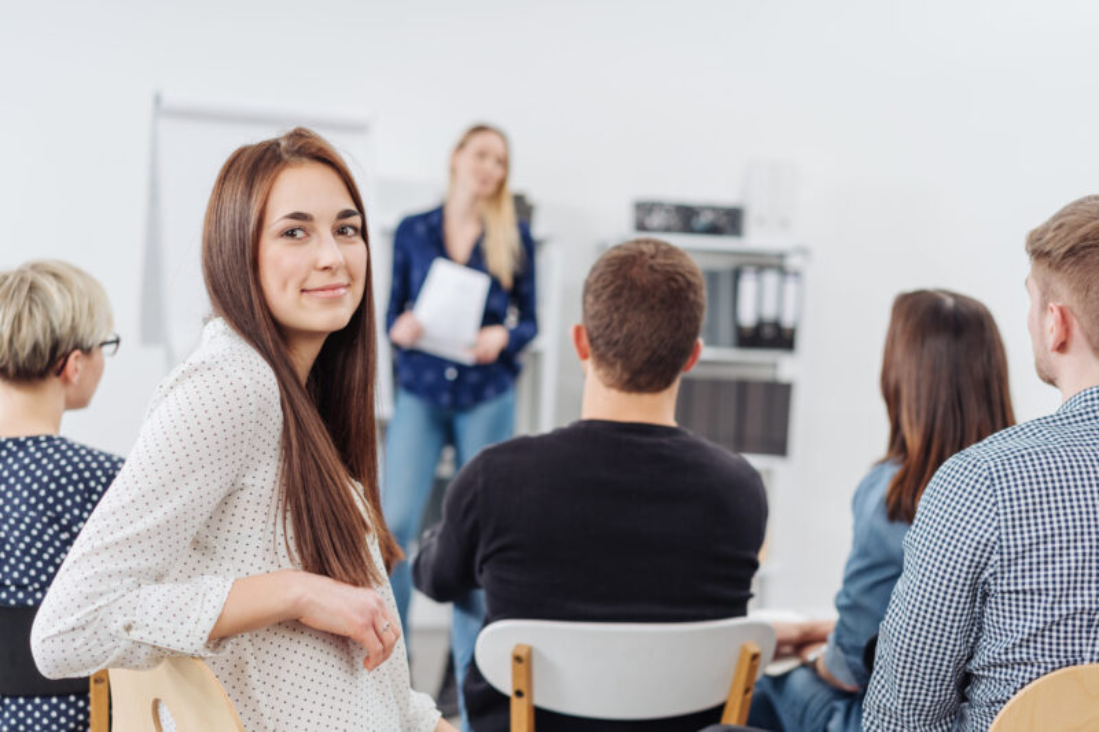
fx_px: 1679
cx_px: 550
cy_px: 366
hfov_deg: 36.3
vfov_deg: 24.6
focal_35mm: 55
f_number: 2.5
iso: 100
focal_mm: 55
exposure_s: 1/160
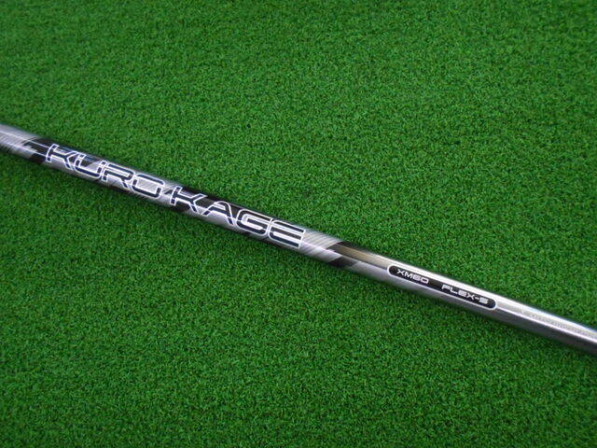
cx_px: 298
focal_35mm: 26
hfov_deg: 67.3
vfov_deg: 53.1
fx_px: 448
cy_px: 224
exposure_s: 1/200
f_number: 3.2
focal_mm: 4.6
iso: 800
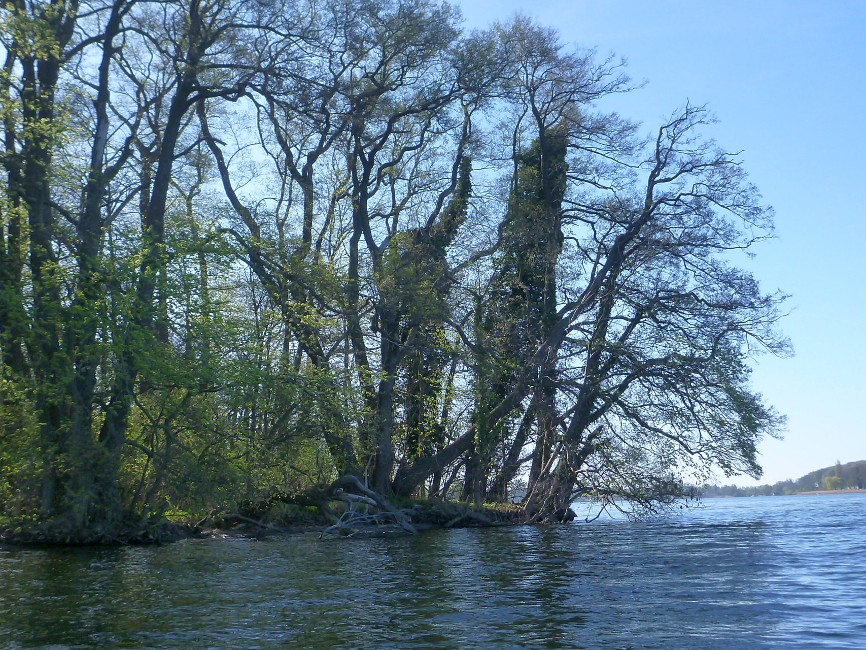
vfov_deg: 34.3
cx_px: 483
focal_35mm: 42
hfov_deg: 44.7
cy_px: 287
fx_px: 1051
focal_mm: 4.9
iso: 160
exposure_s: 1/640
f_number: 3.3
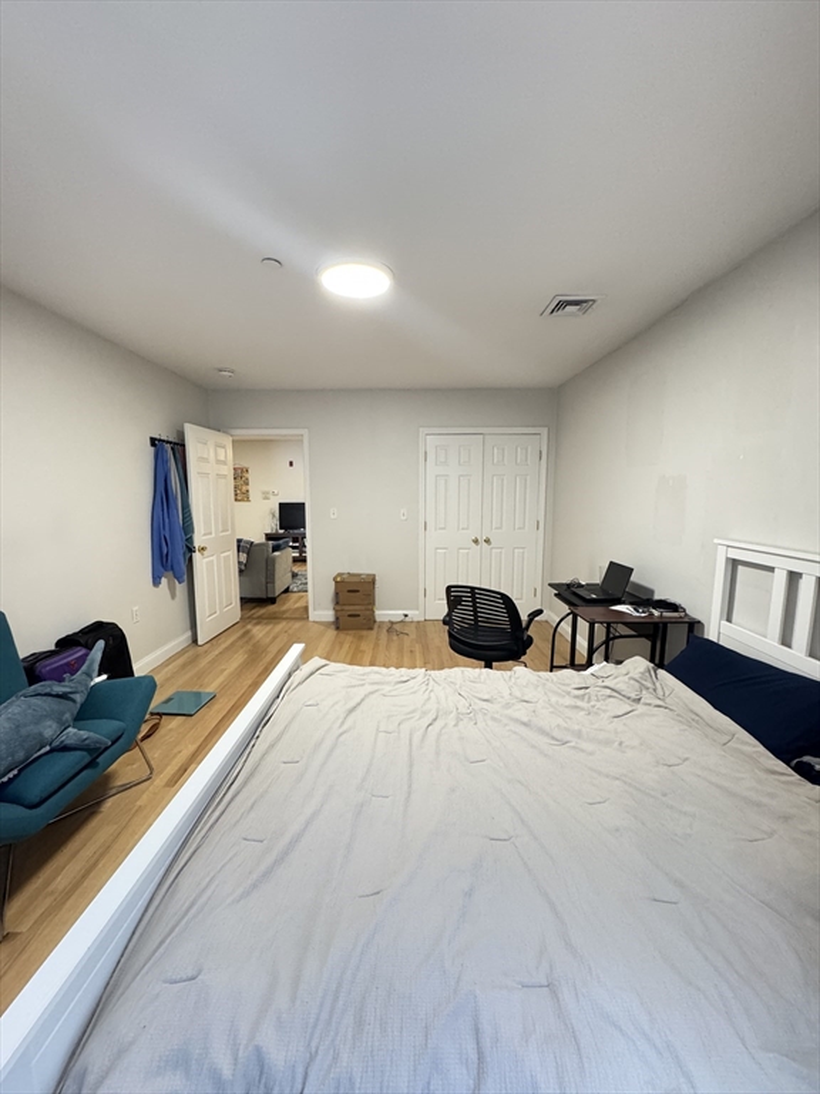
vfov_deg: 102.1
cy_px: 547
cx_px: 410
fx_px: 442
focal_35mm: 14
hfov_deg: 85.7
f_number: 2.2
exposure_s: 1/60
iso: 500
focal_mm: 2.22
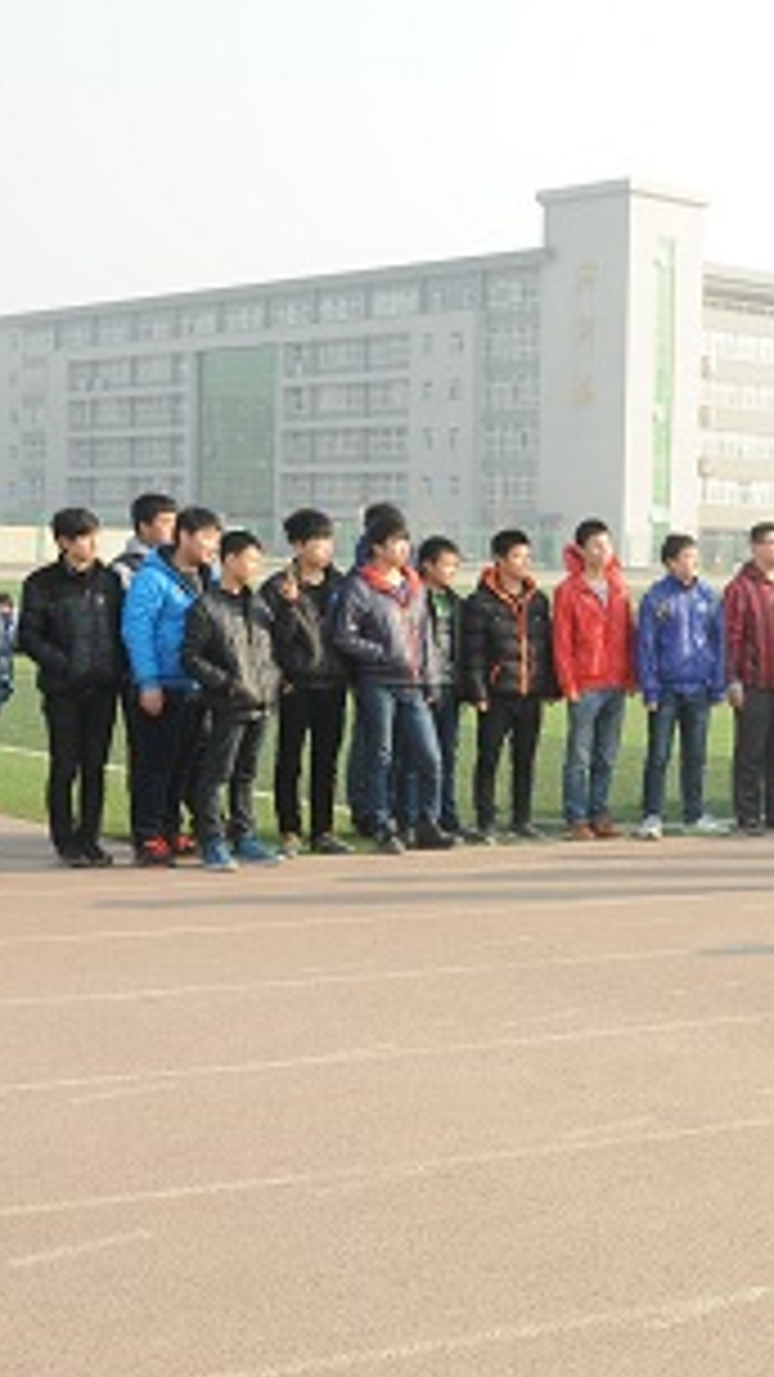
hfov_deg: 19.1
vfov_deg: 36.6
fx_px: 2081
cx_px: 1080
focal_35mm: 57
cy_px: 616
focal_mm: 29
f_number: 7.1
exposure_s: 1/200
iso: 320
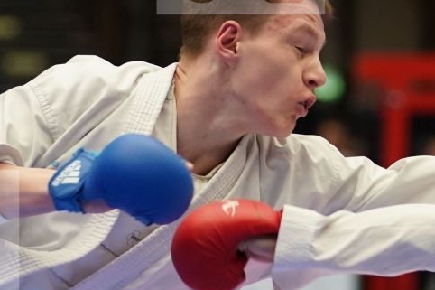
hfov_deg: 4.6
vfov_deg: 3.1
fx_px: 5411
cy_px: 252
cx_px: 241
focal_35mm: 448
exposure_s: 1/1000
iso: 2500
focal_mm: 120
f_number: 2.8
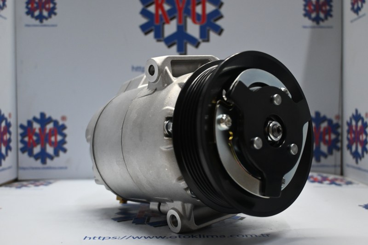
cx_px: 184
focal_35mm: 38
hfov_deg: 51.3
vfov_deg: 35.5
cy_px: 122
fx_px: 383
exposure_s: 1/125
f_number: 4.2
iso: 1100
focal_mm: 25
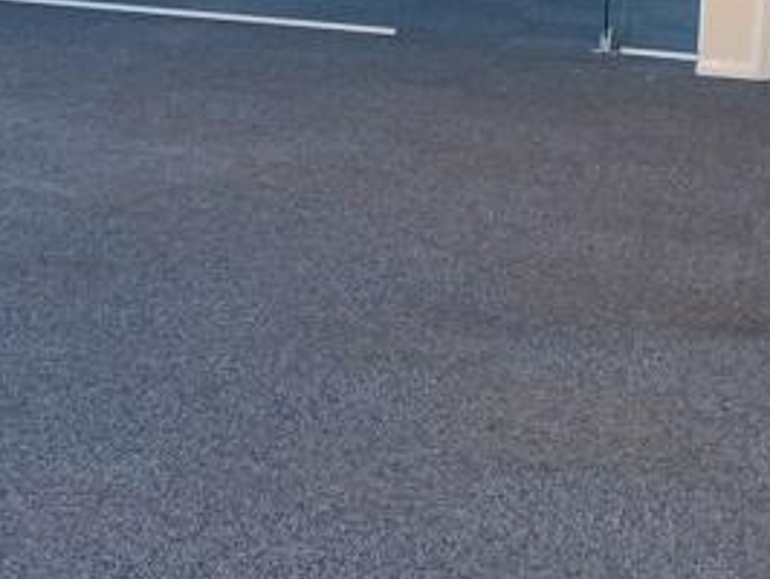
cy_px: -67
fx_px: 2226
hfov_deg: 18.7
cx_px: -119
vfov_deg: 14.5
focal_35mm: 100
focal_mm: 4.25
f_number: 1.8
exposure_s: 1/50
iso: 50
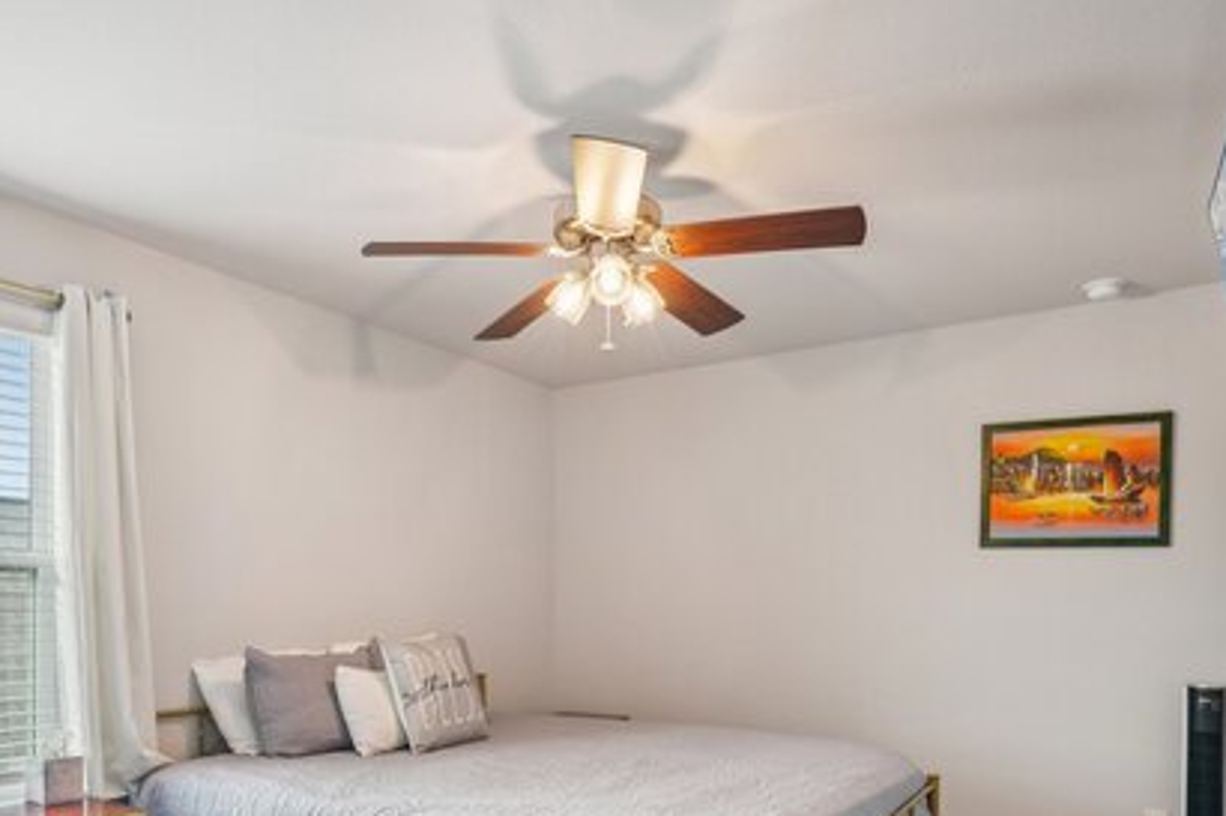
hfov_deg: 71.1
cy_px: 632
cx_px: 517
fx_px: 851
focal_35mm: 25
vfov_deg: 48.8
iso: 400
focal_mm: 16
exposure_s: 1/15
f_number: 8
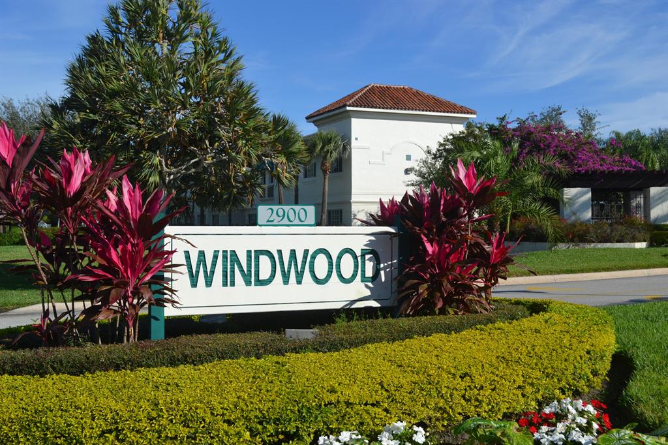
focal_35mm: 42
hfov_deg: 46.4
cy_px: 222
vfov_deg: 31.9
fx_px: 779
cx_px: 334
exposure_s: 1/320
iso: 100
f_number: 8
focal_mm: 28
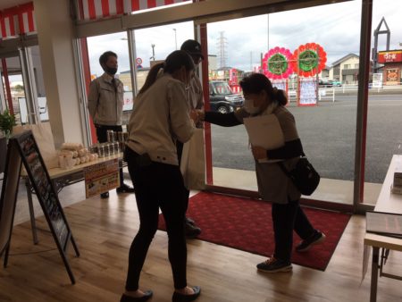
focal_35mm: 29
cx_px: 201
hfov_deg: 61.6
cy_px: 151
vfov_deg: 48.3
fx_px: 337
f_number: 2.2
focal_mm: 4.15
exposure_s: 1/496
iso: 25
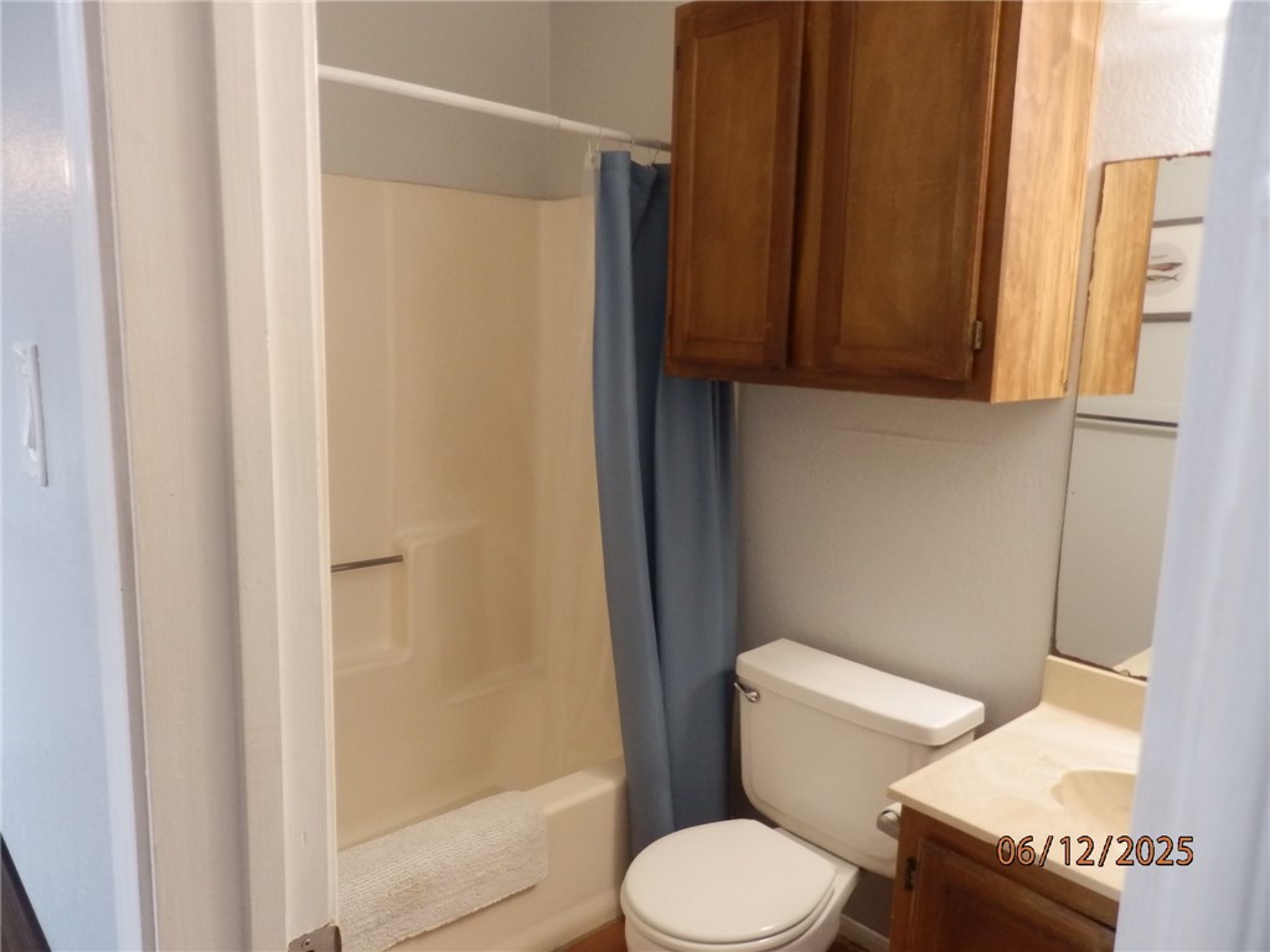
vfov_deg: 54.9
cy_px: 476
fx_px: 917
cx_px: 635
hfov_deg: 69.4
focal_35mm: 25
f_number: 3
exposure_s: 1/15
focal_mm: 4.5
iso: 400
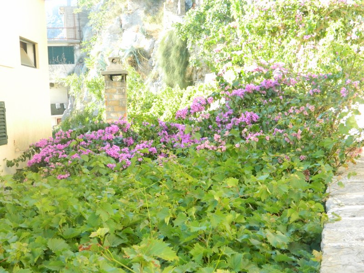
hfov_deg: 40.4
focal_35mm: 47
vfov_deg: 30.9
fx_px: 494
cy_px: 136
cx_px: 182
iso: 400
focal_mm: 8.4
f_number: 3.6
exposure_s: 1/200
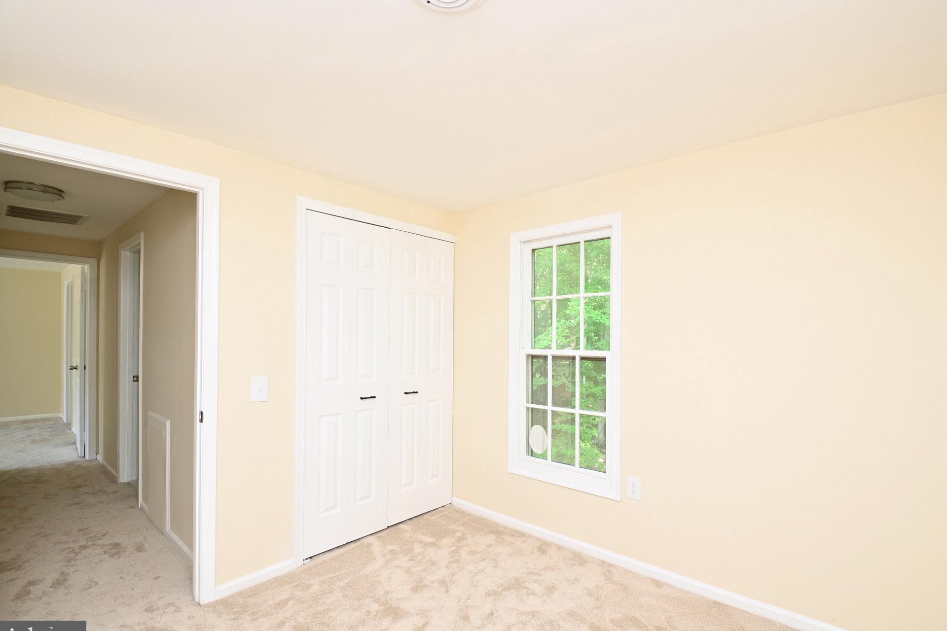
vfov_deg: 73.7
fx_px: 421
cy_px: 320
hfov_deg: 96.7
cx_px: 482
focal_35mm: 16
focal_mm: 10
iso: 320
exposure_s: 1/10
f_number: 7.1
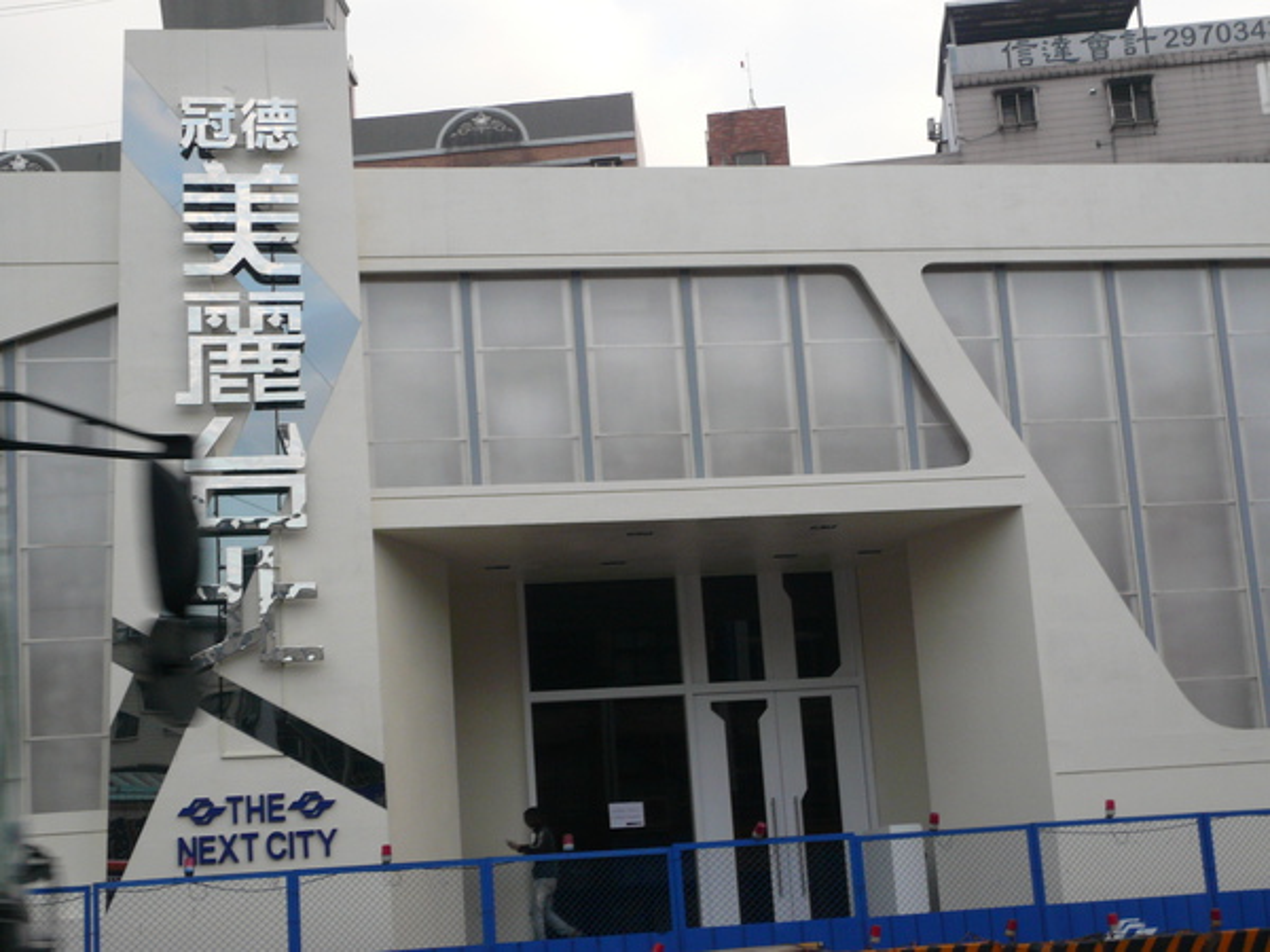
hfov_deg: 30.7
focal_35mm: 63
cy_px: 476
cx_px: 635
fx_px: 2311
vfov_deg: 23.3
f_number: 4.1
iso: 100
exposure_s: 1/60
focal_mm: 10.3
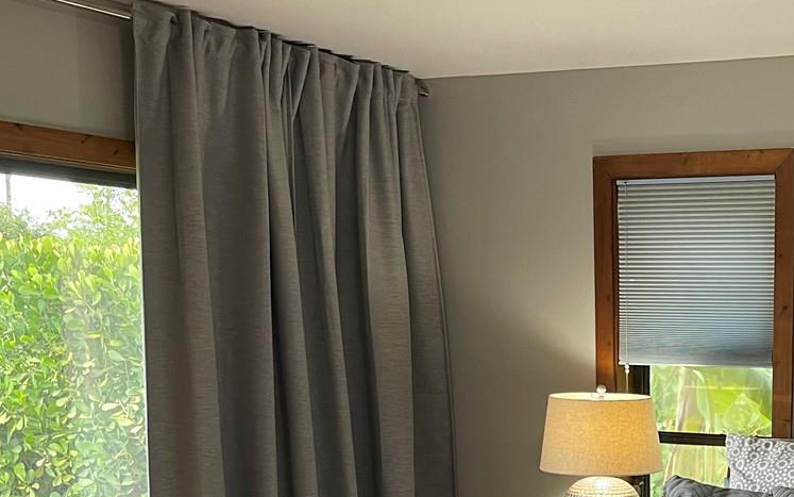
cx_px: 799
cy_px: 590
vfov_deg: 20.6
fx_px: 1277
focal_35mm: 59
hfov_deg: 31.8
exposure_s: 1/60
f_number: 1.6
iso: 100
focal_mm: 5.1
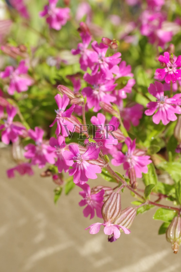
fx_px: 1020
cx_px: 90
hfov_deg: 10.1
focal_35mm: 135
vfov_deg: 15.2
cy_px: 136
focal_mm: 90
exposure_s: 1/2500
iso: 1600
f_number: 8
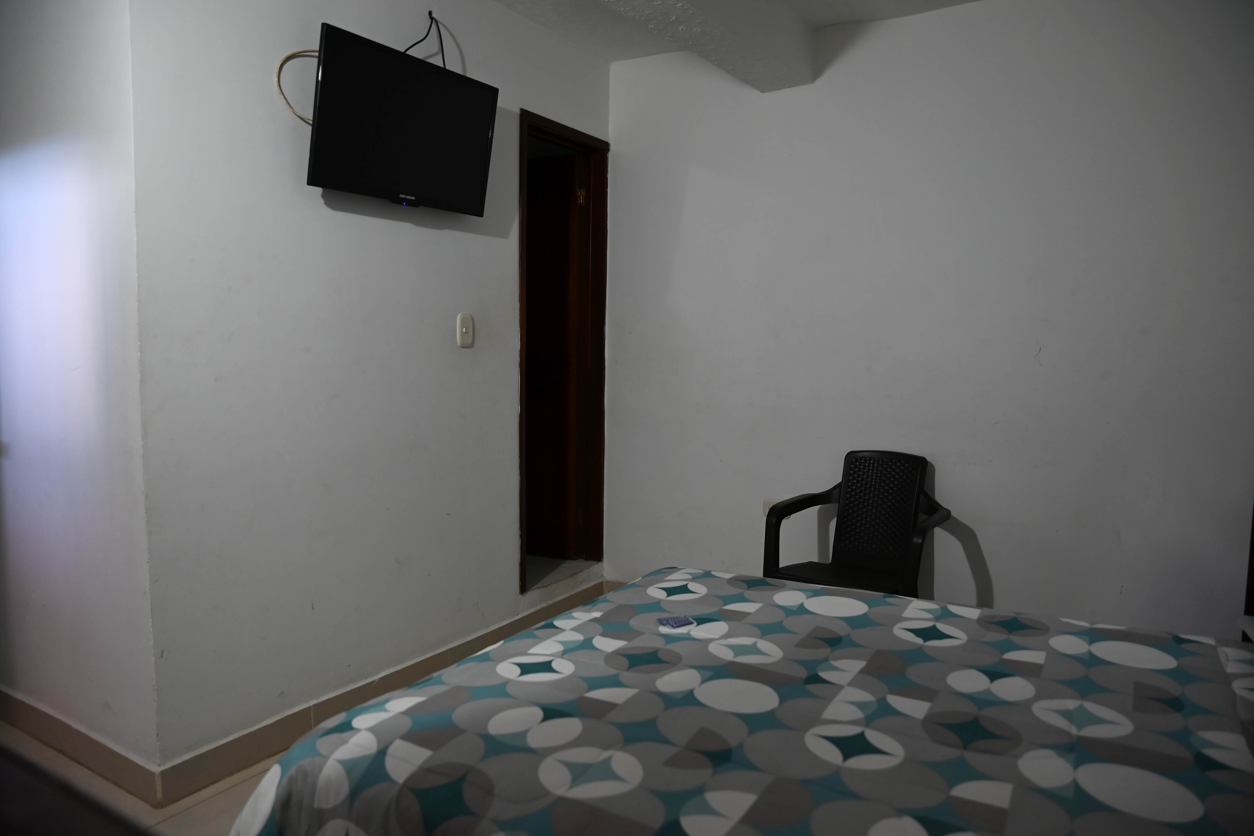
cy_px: 418
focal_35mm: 24
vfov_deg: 53.1
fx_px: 836
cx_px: 627
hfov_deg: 73.7
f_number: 2.8
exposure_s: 1/125
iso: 900
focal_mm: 24
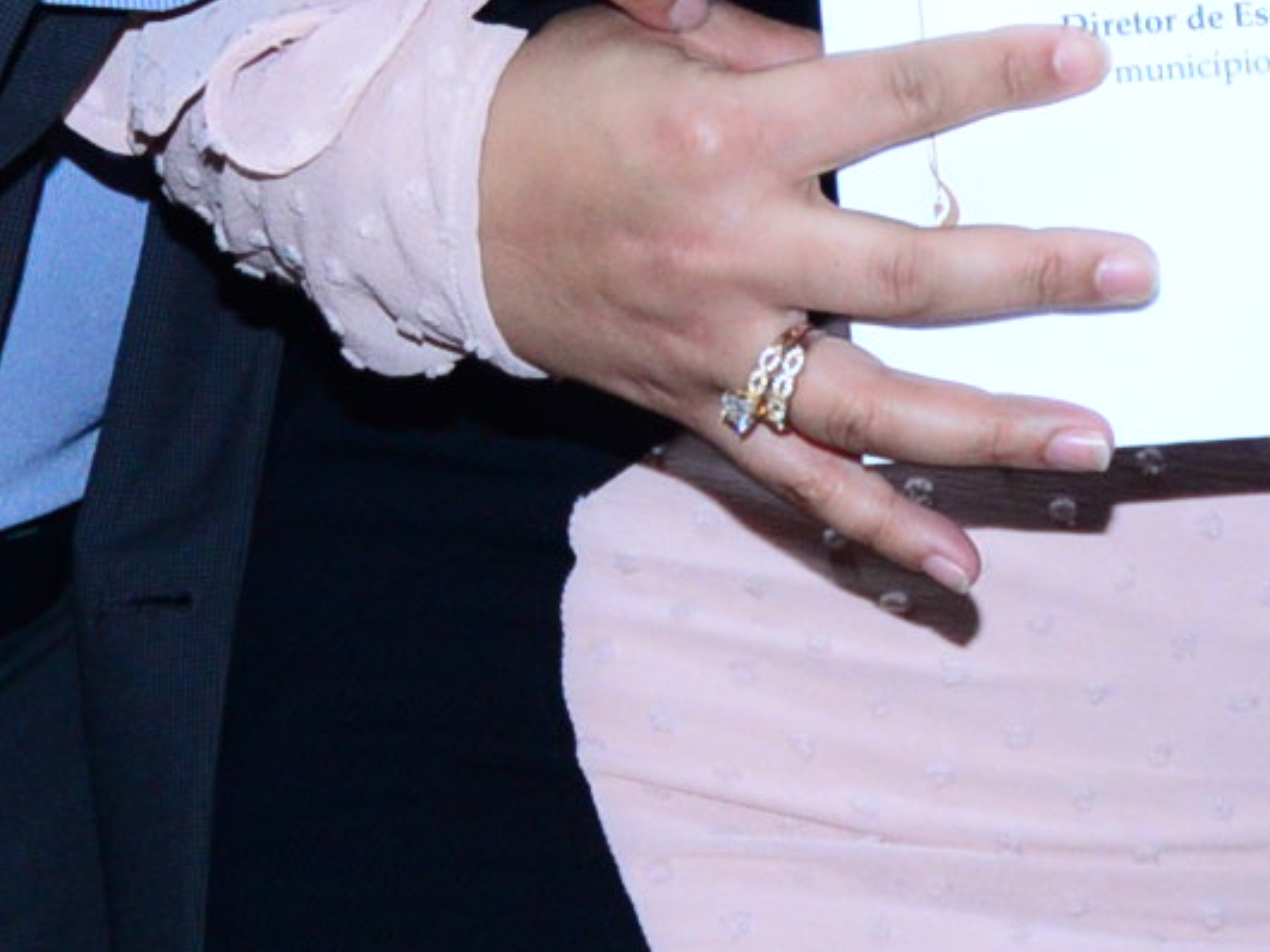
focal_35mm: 316
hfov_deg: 6.3
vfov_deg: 4.6
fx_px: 11591
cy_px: -844
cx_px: 1071
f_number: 5.6
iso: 2000
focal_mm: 58
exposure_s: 1/60
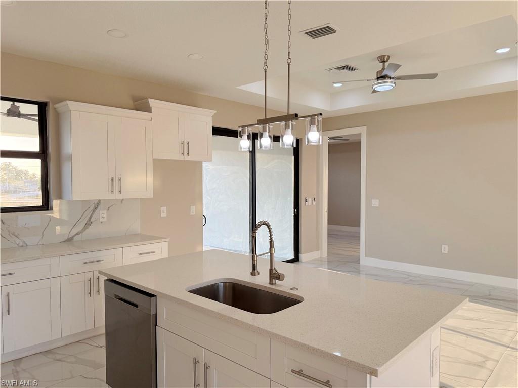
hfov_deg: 71.6
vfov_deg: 56.8
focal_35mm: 24
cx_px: 259
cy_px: 194
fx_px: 359
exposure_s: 1/742
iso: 100
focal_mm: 6.76
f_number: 1.78
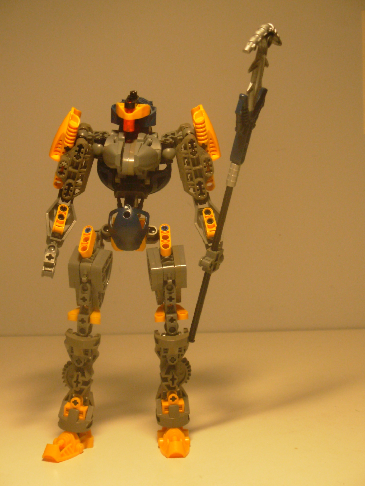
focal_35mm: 82
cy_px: 243
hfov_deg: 18.0
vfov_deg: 23.8
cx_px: 182
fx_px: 1153
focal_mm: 13.5
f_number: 3.7
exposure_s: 1/22
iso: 159
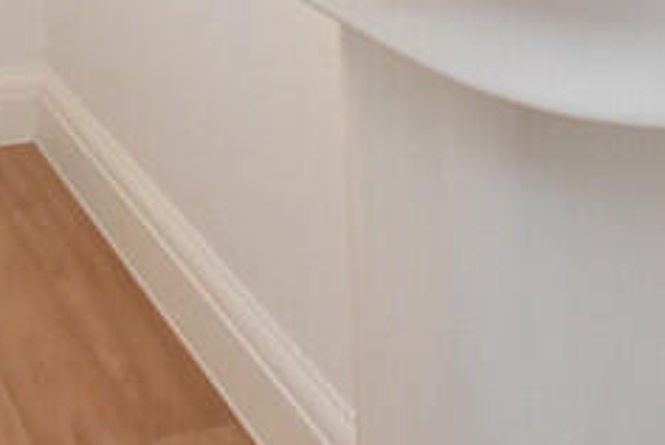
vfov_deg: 16.3
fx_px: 1202
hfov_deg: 29.5
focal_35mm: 65
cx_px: 48
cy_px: -435
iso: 1250
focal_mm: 10
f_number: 9
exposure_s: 1/60
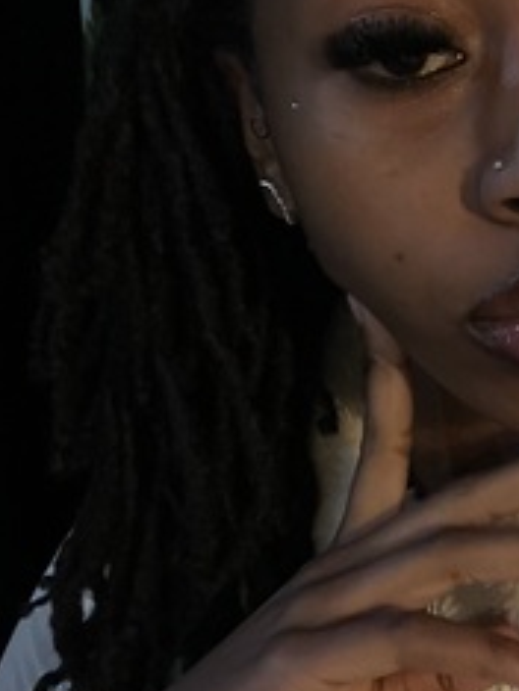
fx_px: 1277
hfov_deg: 22.1
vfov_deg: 30.2
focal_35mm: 64
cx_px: 526
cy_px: 334
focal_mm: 2.71
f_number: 2.2
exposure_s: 1/40
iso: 320
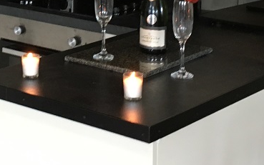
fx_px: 720
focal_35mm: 100
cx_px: 21
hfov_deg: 20.3
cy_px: -31
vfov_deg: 12.8
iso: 125
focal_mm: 4.15
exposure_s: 1/33
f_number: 2.2
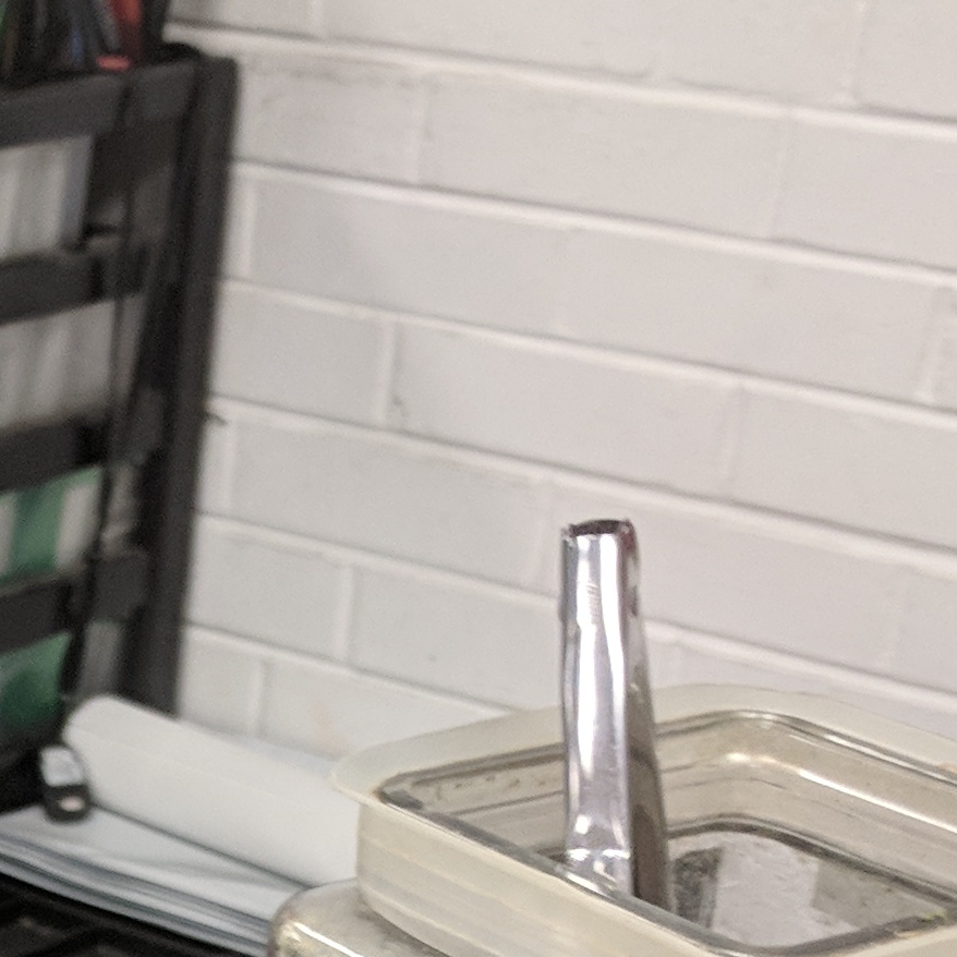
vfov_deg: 15.5
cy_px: 1299
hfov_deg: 15.3
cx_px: -435
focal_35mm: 106
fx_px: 3315
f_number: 2
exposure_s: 1/60
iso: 196
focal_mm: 4.67
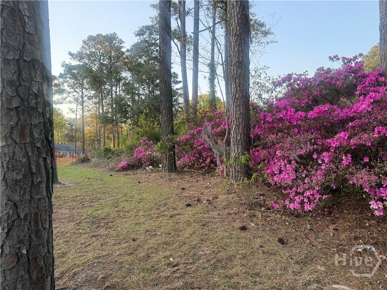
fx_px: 268
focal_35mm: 24
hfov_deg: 71.6
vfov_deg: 56.8
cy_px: 145
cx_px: 194
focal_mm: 6.76
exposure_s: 1/421
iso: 100
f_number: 1.78
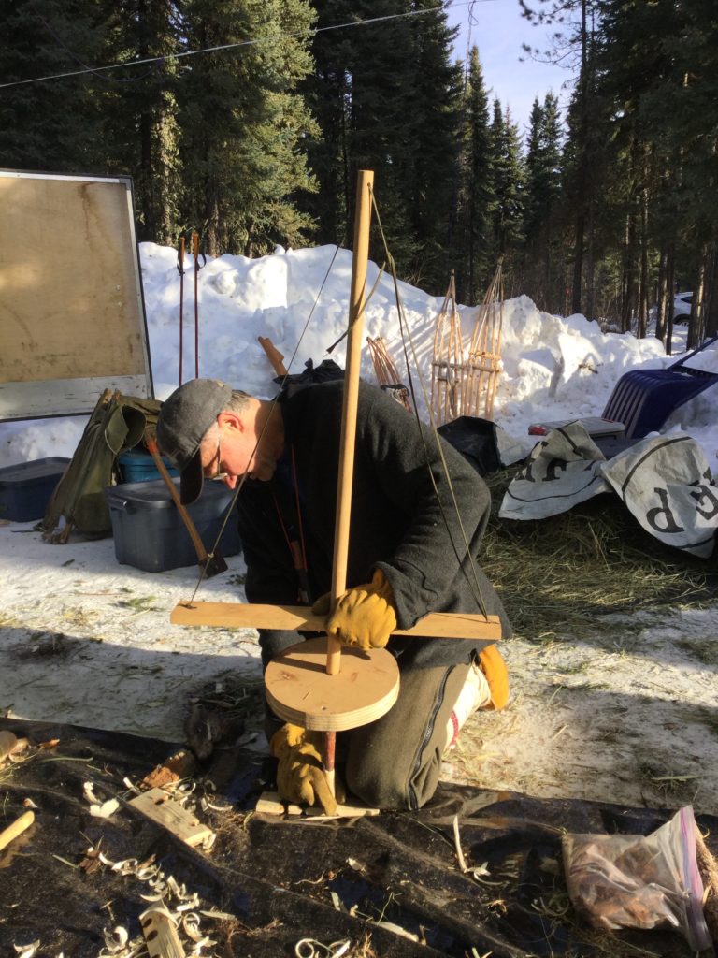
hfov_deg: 45.4
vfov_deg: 58.4
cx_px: 359
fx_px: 857
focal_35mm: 31
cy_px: 479
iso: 25
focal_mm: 3.3
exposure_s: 1/631
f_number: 2.4
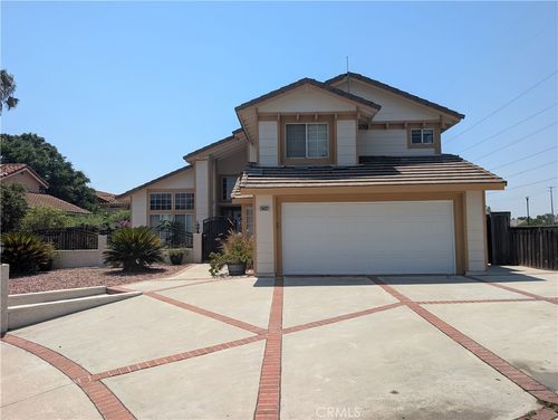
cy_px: 210
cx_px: 279
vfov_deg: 56.9
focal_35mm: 24
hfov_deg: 71.5
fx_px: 387
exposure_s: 1/1259
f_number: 1.68
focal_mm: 6.9
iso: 21
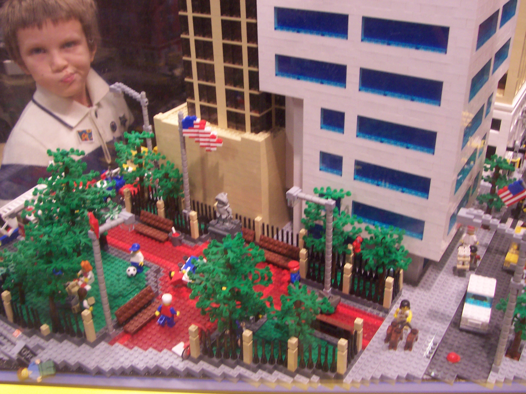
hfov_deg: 50.1
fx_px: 562
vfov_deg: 38.7
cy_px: 197
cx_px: 263
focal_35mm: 37
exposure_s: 1/20
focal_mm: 5.6
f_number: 2.8
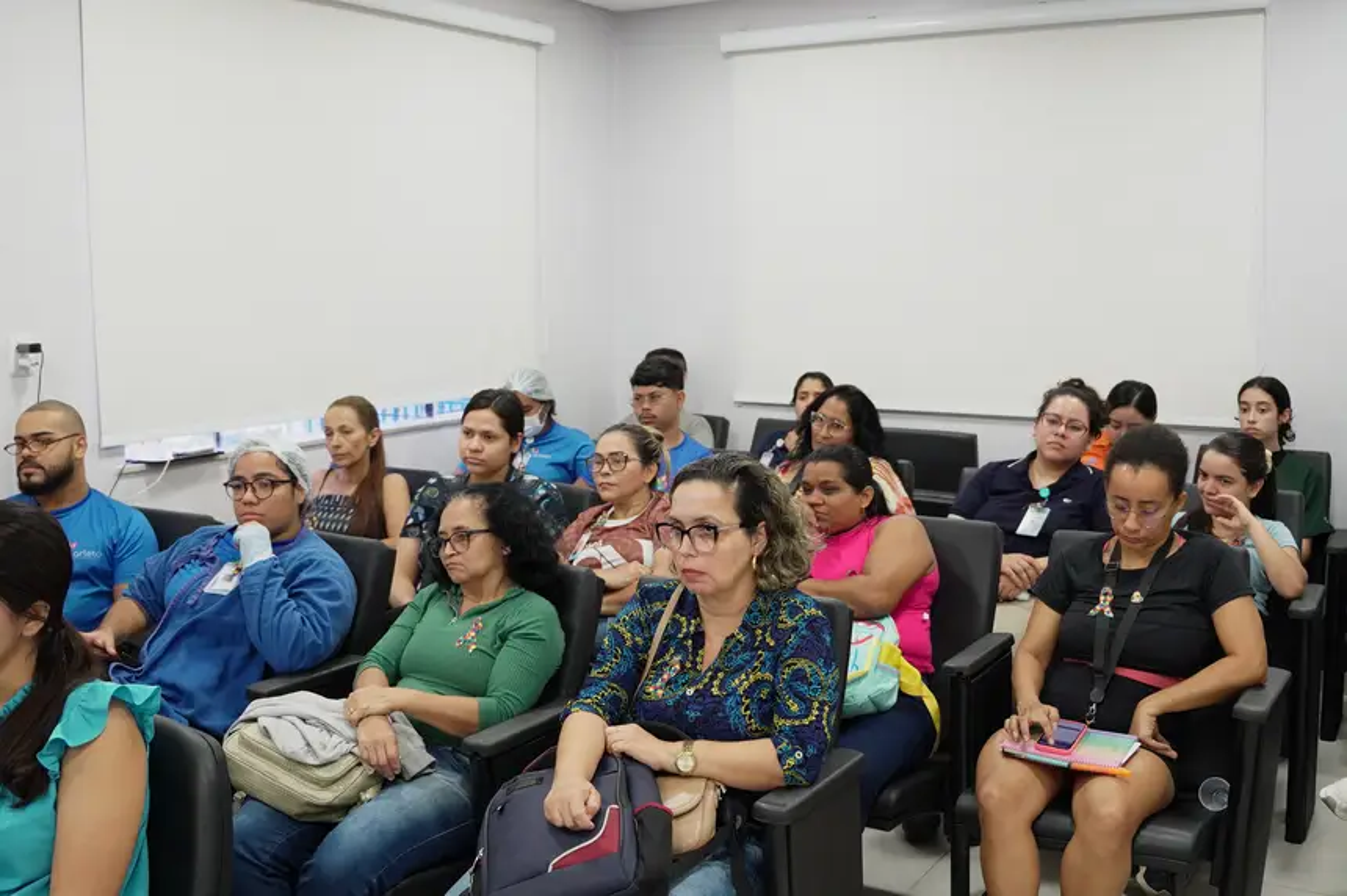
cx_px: 674
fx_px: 1346
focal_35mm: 36
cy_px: 448
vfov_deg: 36.8
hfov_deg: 53.2
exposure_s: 1/200
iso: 1600
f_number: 2.8
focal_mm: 24
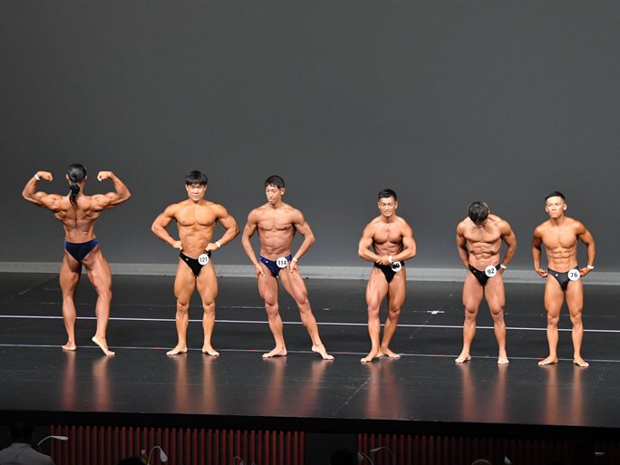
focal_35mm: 171
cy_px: 233
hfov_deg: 11.6
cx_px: 306
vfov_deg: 8.7
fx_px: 3063
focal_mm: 105
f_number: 5.6
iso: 5000
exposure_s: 1/400
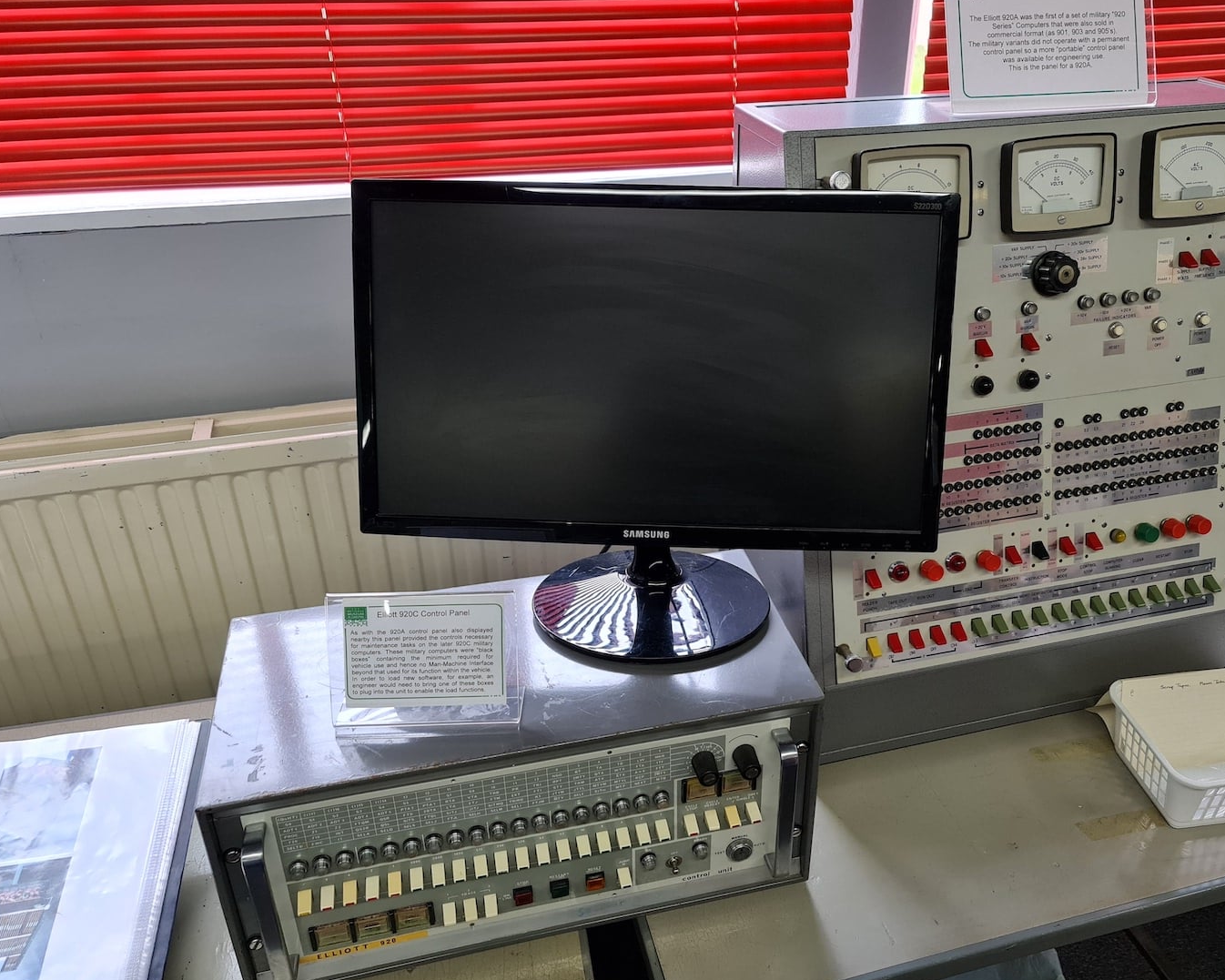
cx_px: 693
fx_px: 1051
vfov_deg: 50.0
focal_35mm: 29
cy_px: 483
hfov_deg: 60.2
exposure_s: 1/100
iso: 200
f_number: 1.8
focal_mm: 7
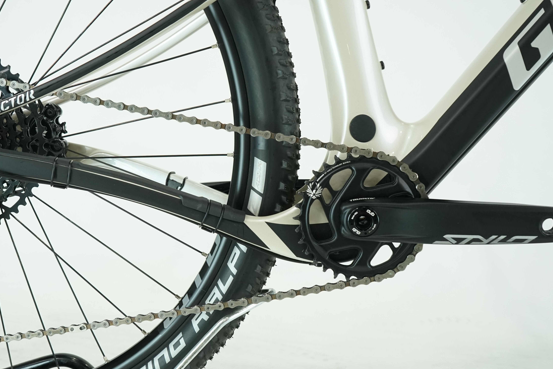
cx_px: 212
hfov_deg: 44.2
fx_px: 676
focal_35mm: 44
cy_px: 207
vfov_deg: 30.5
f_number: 5.6
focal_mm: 33
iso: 1600
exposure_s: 1/200
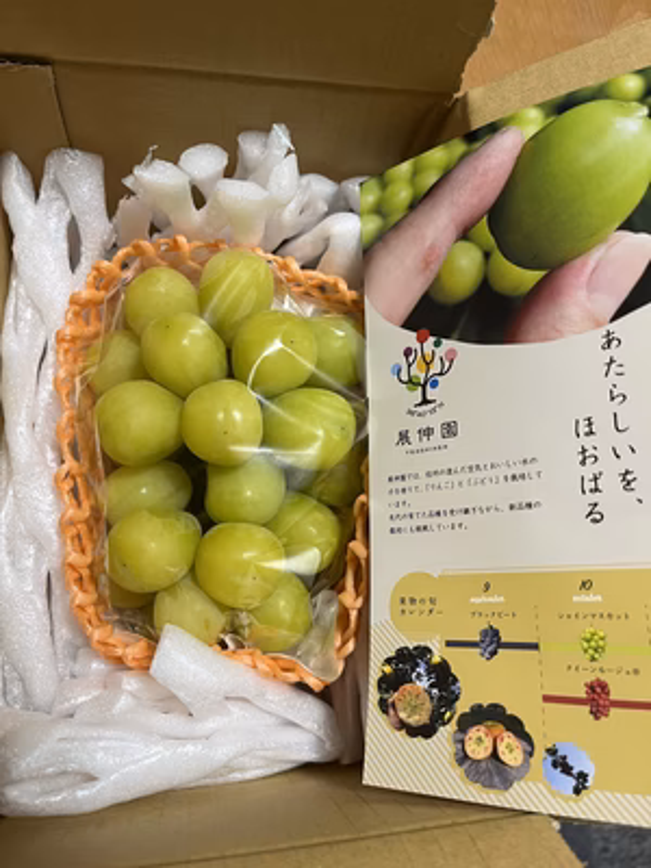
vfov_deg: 67.3
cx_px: 326
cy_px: 434
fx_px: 652
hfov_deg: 53.1
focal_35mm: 26
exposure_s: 1/50
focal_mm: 5.1
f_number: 1.6
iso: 100
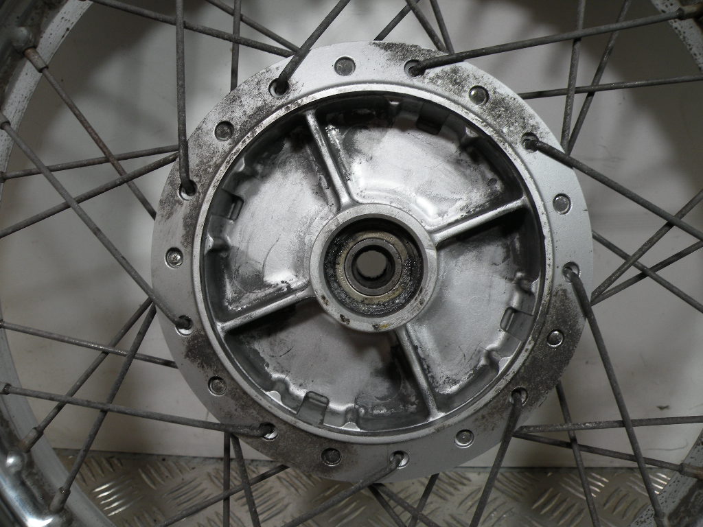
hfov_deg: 65.3
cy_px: 264
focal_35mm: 27
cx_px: 352
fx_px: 548
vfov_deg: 51.4
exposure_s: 1/81
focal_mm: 4.7
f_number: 3.5
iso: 64
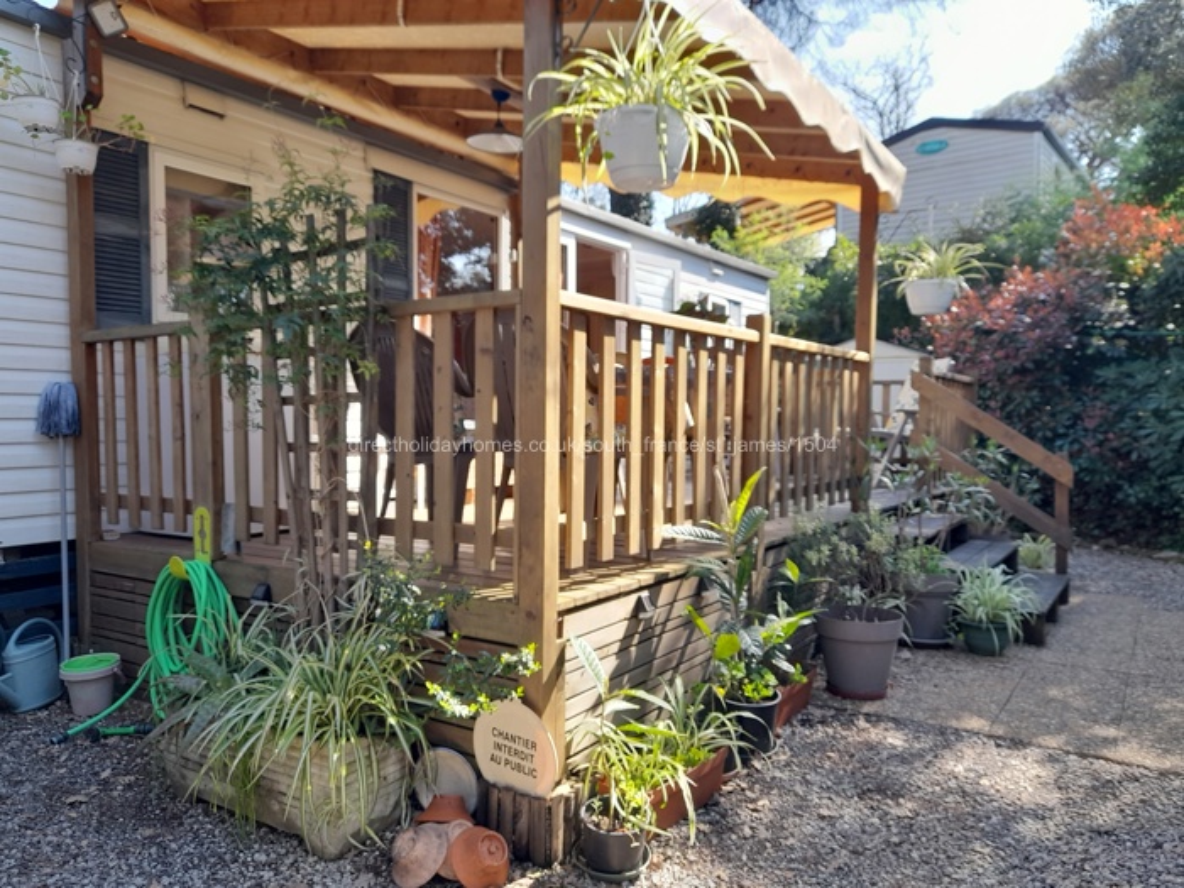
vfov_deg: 54.9
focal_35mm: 25
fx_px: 855
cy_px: 444
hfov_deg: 69.4
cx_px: 592
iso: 20
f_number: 2
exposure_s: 1/100
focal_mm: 4.6
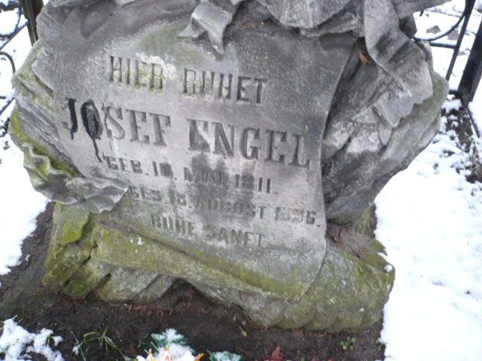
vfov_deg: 40.7
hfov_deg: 52.6
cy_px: 180
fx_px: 487
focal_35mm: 35
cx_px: 241
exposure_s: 1/30
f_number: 2.8
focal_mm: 5.8
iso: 125
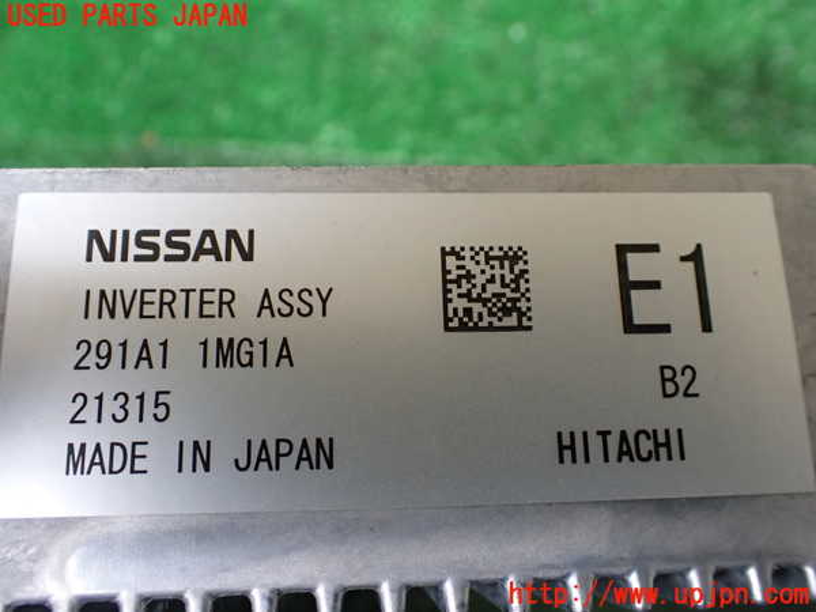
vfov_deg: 46.8
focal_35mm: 30
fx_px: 707
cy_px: 306
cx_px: 408
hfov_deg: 60.0
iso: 400
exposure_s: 1/125
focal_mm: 5.4
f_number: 2.3
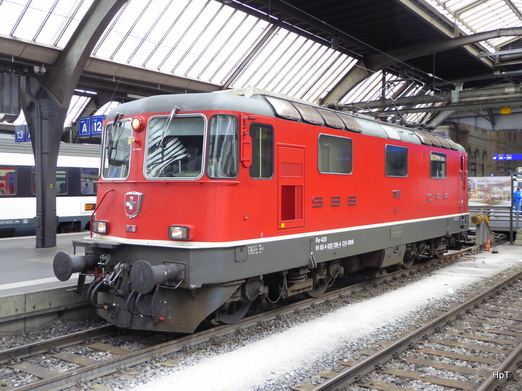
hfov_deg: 47.9
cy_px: 196
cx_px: 261
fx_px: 588
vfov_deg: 36.8
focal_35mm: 39
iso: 200
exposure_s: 1/60
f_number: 3.7
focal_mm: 6.7
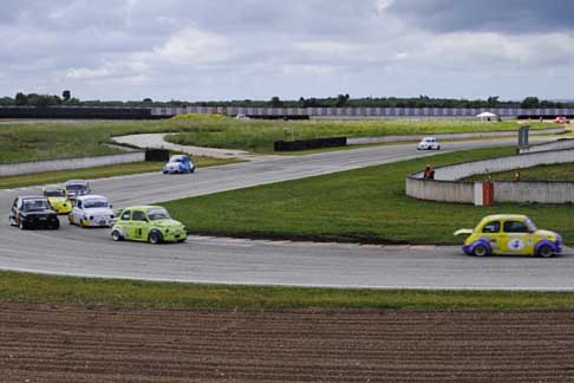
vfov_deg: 25.8
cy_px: 192
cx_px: 287
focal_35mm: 52
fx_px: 837
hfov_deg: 37.9
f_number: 8
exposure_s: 1/250
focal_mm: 35
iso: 100
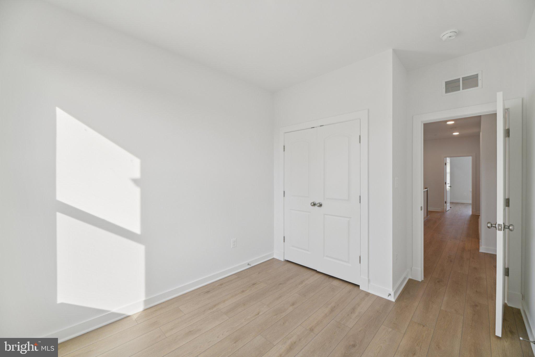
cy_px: 178
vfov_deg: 81.2
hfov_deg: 104.3
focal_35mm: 14
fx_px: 208
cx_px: 268
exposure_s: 1/80
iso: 100
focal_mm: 14
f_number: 8
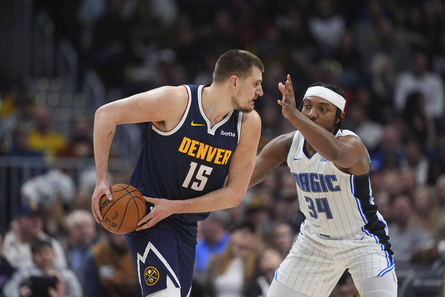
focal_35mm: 400
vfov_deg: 3.4
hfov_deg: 5.2
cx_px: 222
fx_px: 4943
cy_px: 148
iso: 5000
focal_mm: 400
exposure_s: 1/2000
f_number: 3.2
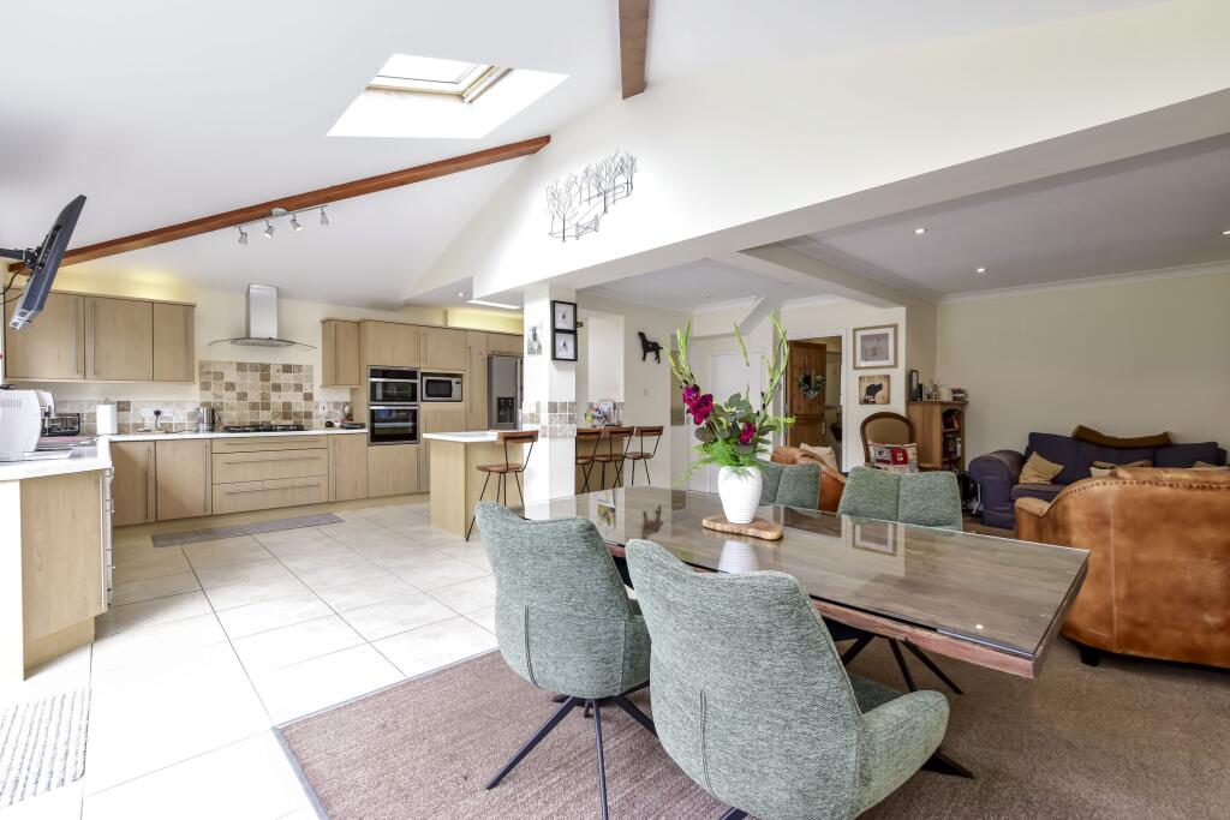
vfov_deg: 77.3
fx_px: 513
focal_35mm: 15
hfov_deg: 100.4
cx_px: 615
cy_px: 410
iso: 640
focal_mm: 10
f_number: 8
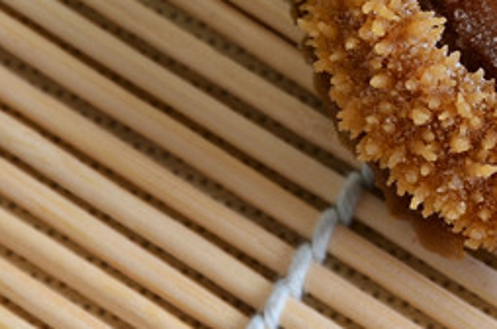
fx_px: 5068
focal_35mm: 368
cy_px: -54
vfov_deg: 3.7
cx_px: 718
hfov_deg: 5.6
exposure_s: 1/160
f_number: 9
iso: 200
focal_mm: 78
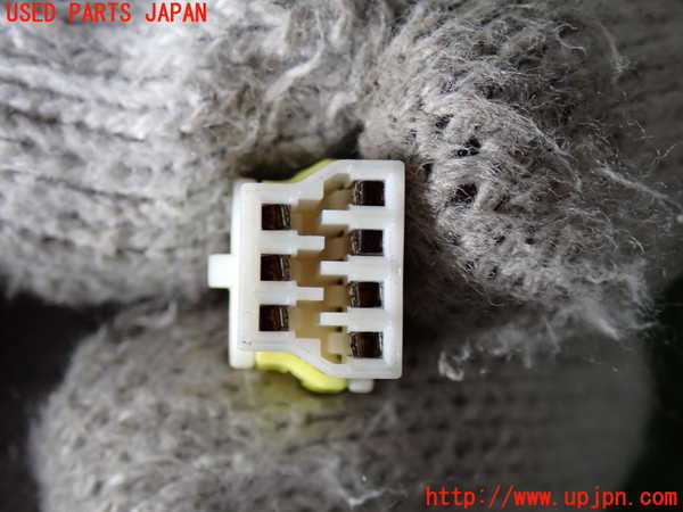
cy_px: 256
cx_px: 342
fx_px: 1519
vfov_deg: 19.1
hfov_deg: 25.3
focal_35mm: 77
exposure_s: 1/80
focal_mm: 13.65
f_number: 4.1
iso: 640
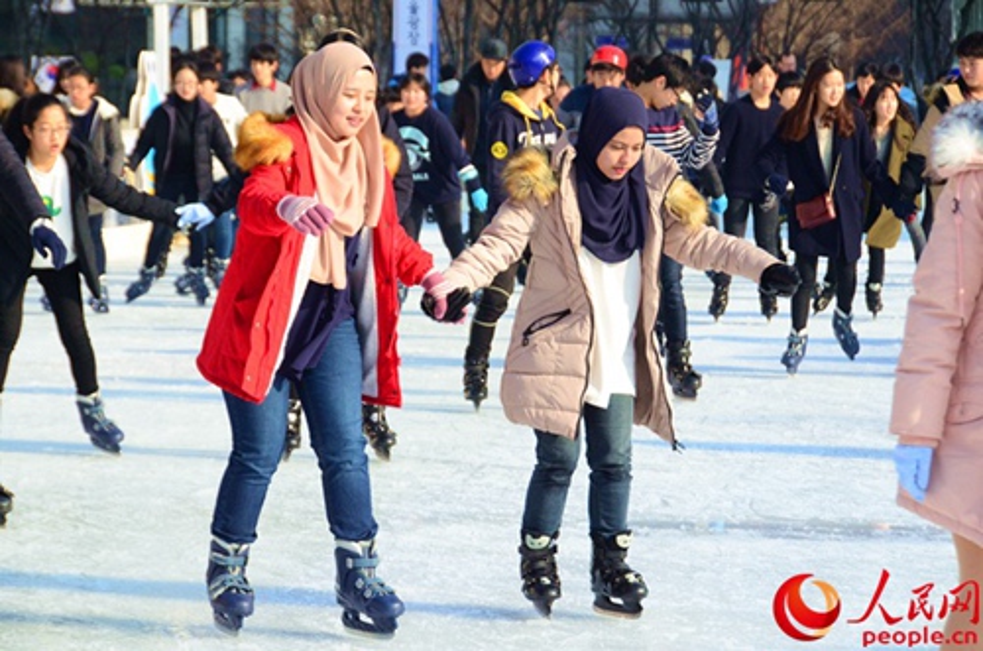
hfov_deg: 12.3
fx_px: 4577
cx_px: 492
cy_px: 326
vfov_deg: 8.1
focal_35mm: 168
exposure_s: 1/1600
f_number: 10
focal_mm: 112
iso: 1250
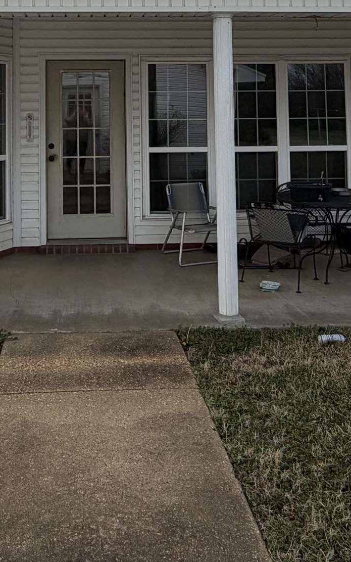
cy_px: 68
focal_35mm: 41
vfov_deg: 44.4
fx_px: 628
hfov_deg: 31.0
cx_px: 114
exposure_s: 1/770
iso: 32
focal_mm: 2.22
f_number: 2.2
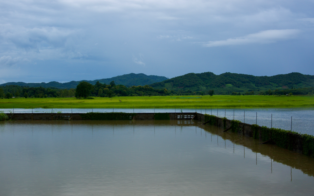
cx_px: 156
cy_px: 91
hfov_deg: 49.3
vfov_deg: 32.0
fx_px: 342
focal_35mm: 40
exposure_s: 1/200
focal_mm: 26
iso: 100
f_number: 9
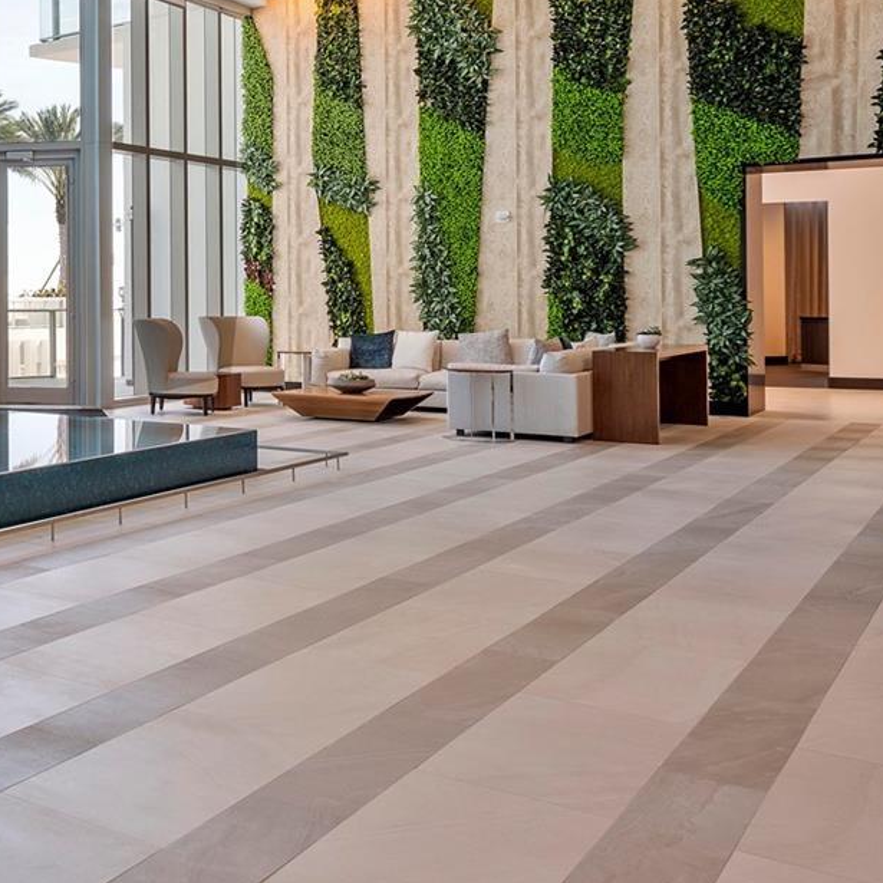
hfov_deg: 32.4
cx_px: -200
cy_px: 274
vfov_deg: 39.4
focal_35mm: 42
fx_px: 1212
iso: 320
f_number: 7.1
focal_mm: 19
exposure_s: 1/80
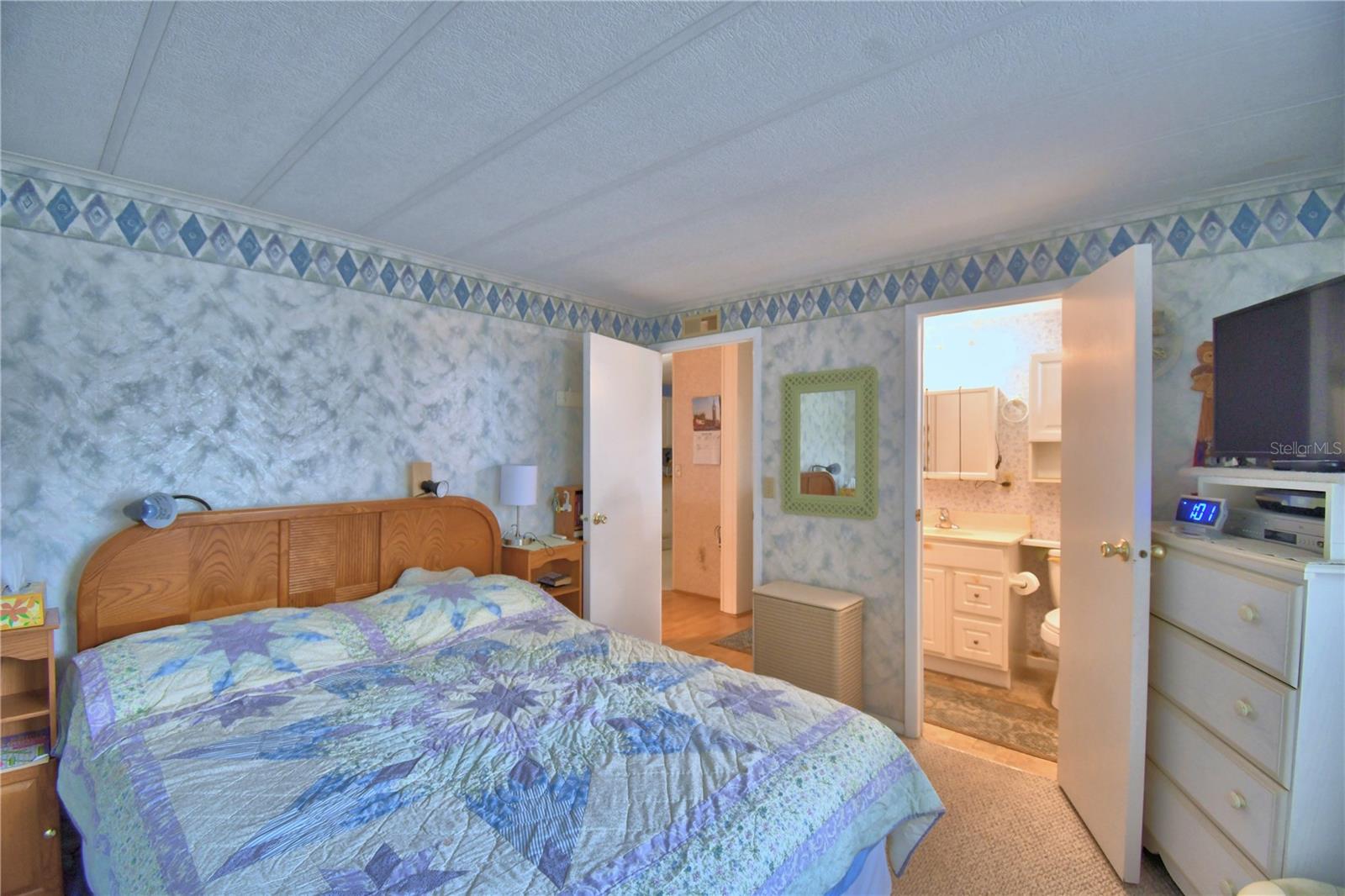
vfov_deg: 77.3
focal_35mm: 15
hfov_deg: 100.4
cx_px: 672
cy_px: 448
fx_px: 560
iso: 400
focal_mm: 10
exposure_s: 1/30
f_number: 4.5
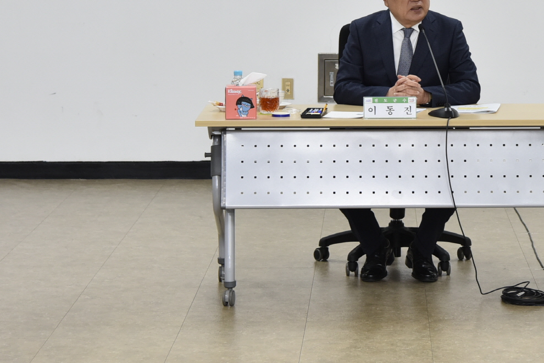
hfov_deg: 16.6
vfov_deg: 11.1
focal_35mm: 123
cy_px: 7
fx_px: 1859
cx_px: 410
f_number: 4.5
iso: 800
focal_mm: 58
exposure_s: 1/125
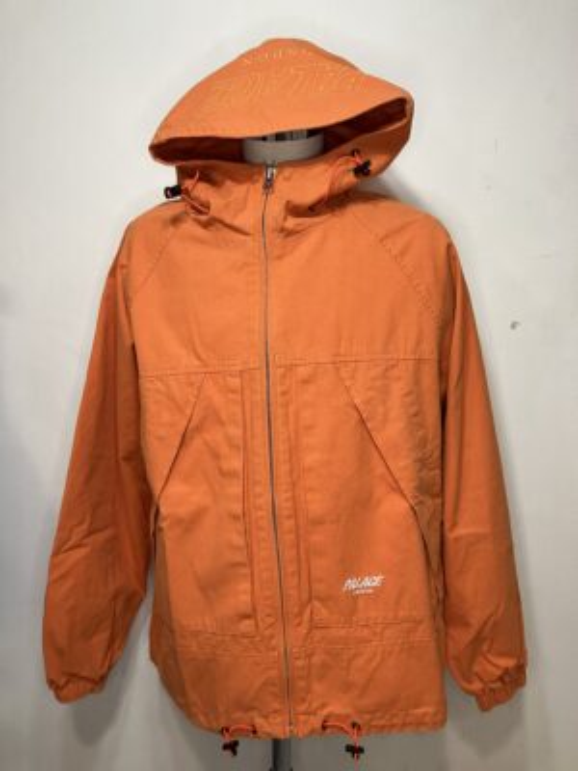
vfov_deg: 63.4
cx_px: 289
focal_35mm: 28
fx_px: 623
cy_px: 386
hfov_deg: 49.7
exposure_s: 1/50
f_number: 1.8
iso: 64
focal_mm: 3.99
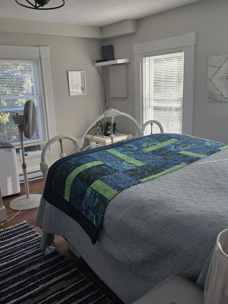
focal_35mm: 31
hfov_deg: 45.4
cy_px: 152
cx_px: 116
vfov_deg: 58.4
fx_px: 272
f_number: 1.7
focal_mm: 6.3
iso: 32
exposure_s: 1/359
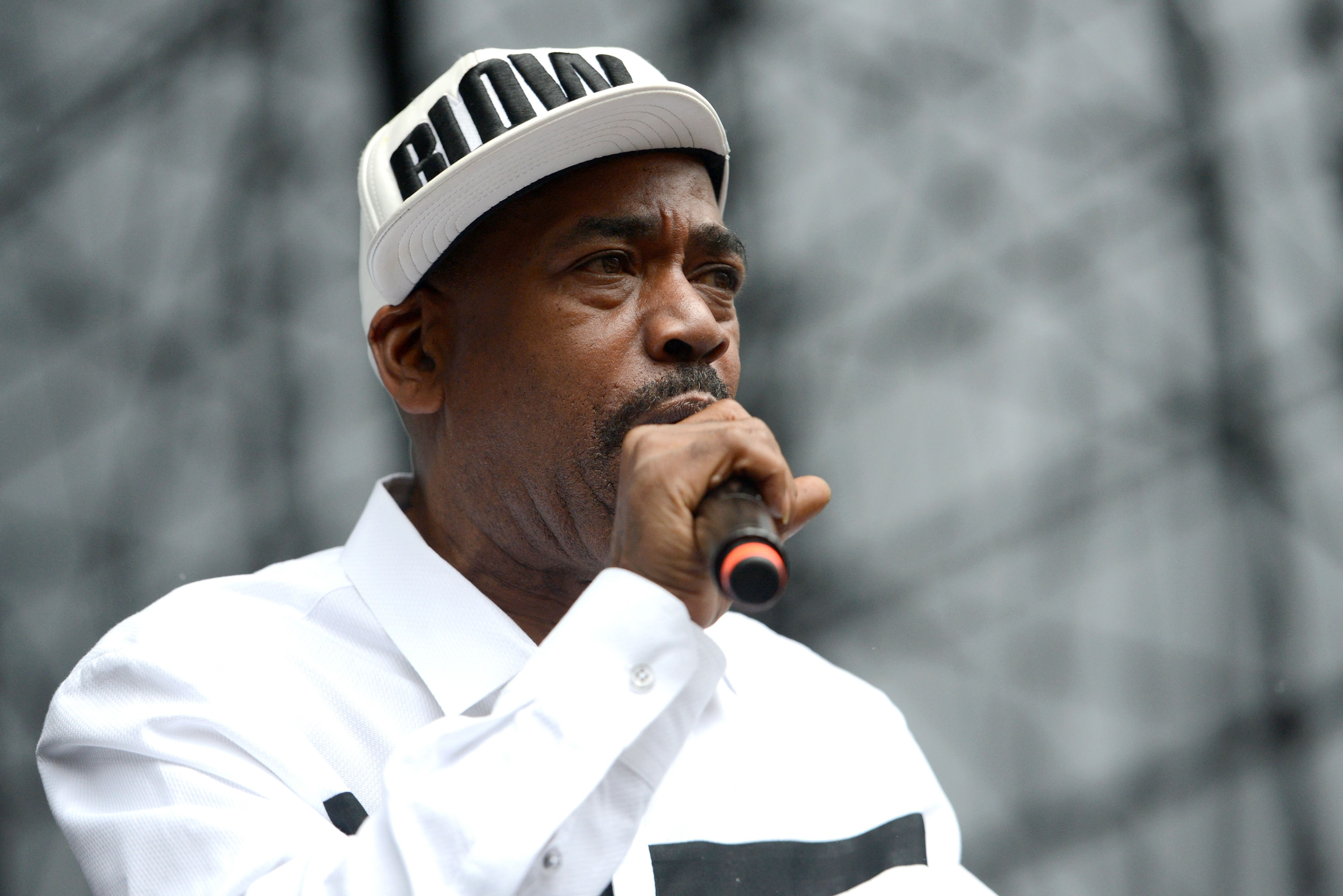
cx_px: 672
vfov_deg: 7.6
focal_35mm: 180
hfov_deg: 11.4
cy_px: 448
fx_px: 6718
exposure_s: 1/3200
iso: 1600
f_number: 4.5
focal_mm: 180
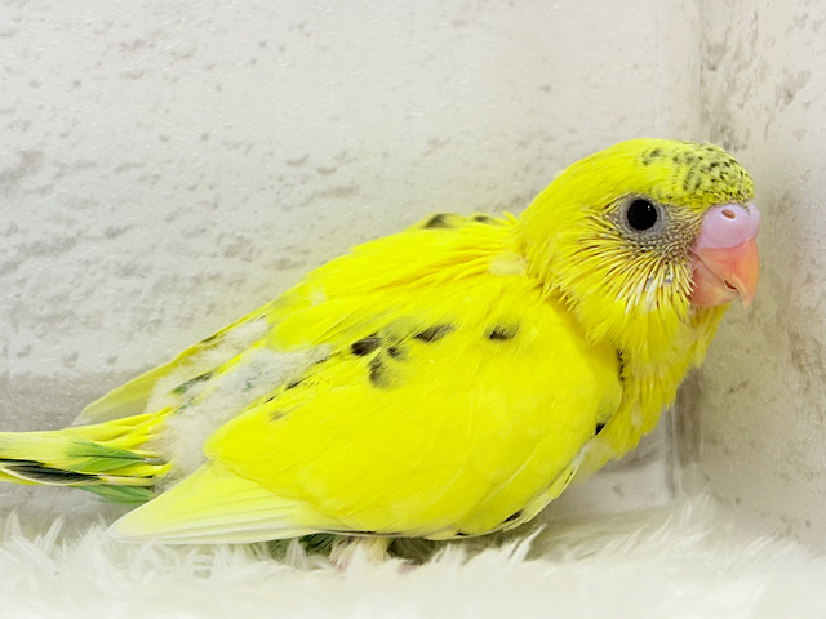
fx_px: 1241
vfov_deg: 28.0
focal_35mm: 52
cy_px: 310
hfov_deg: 36.8
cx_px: 413
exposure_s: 1/50
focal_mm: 5.96
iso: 40
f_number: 1.6
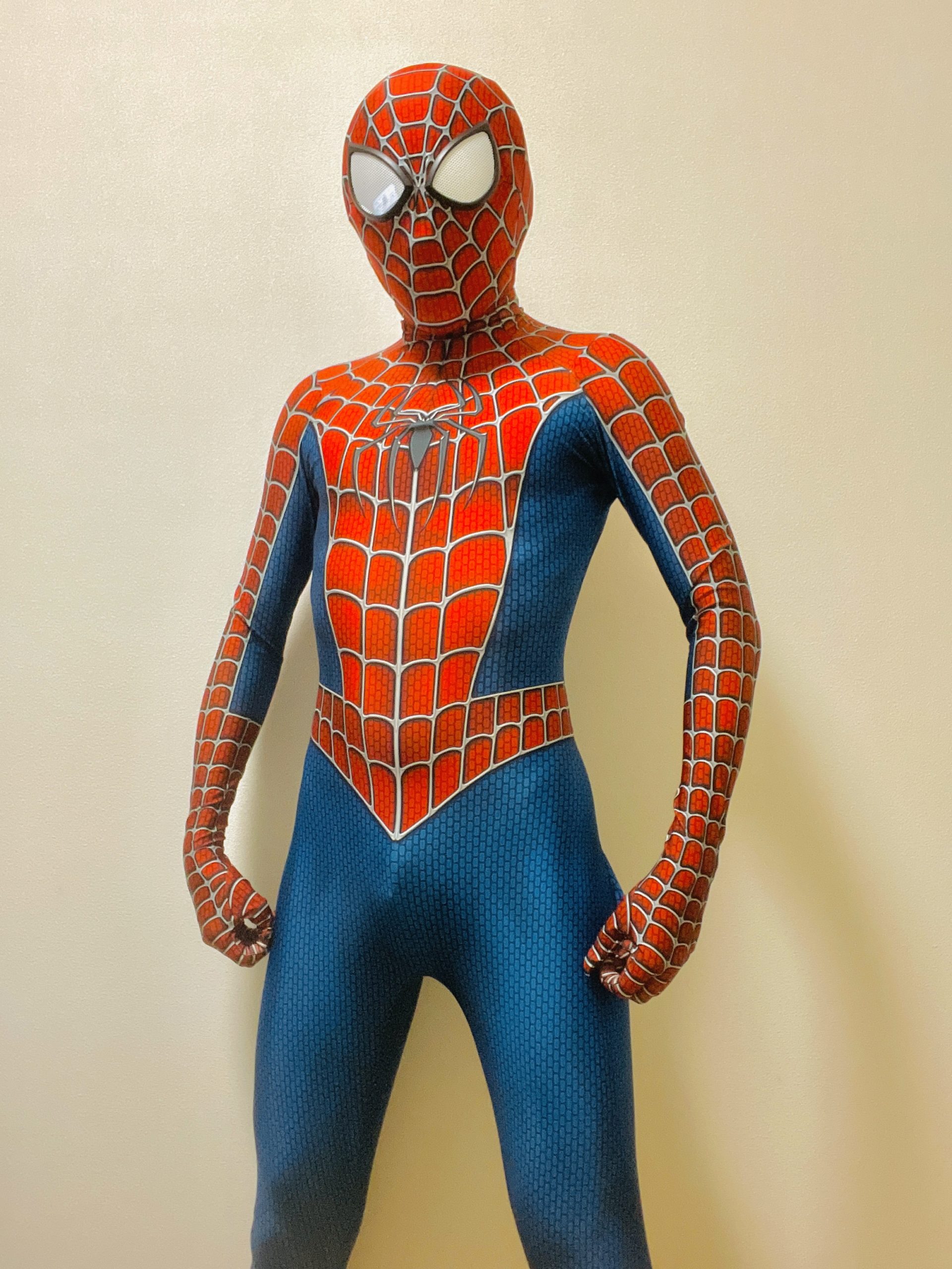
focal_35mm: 30
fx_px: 1100
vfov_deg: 60.0
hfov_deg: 46.8
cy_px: 634
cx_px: 476
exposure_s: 1/33
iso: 400
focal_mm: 2.71
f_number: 2.2
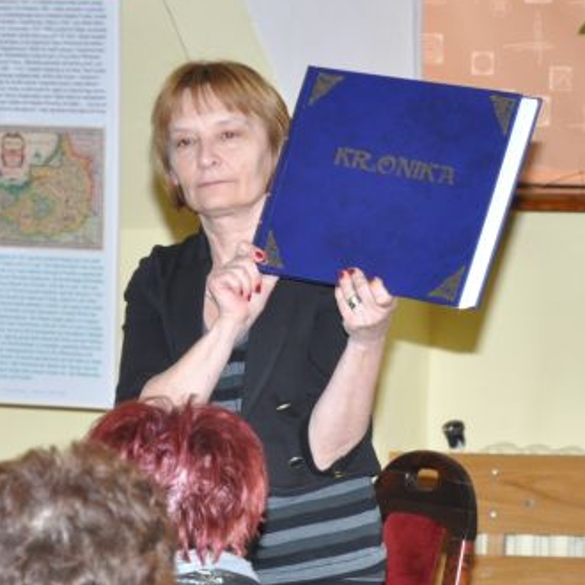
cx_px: 277
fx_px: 4130
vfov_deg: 8.1
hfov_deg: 8.1
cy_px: 318
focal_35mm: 216
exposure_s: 1/60
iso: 1000
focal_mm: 70
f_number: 6.3
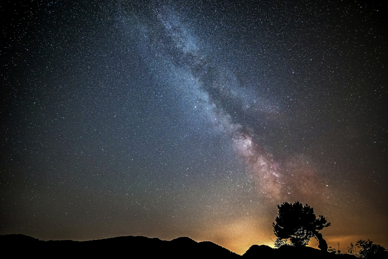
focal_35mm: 14
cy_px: 130
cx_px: 194
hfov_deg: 104.2
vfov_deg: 81.3
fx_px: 151
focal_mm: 14
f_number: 2.8
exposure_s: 20
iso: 3200
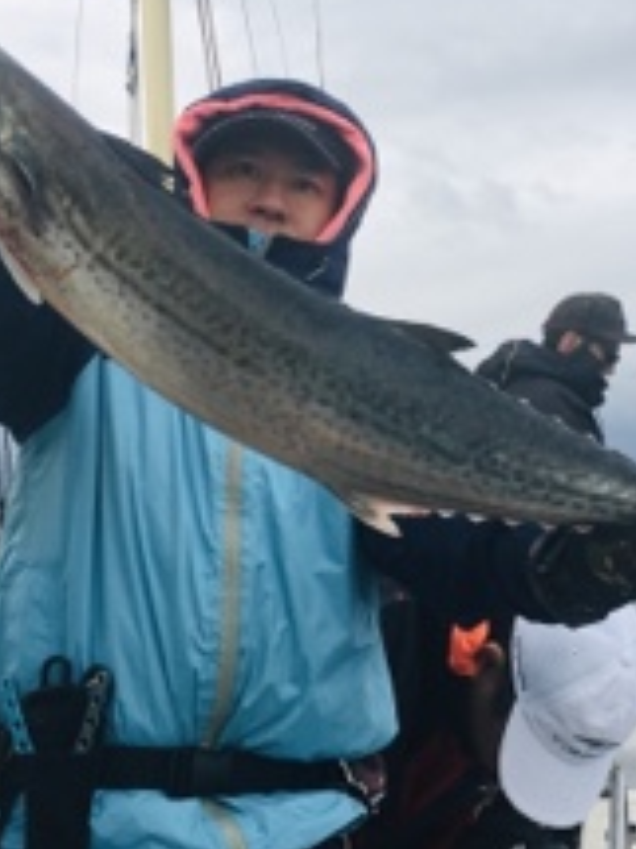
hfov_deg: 26.9
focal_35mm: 54
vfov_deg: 35.5
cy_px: 351
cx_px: 415
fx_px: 1324
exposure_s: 1/384
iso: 25
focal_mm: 4.15
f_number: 2.2
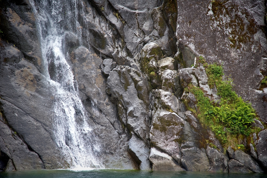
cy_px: 89
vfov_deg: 11.4
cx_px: 134
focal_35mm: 120
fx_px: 890
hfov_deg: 17.1
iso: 200
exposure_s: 1/250
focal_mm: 120
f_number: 4
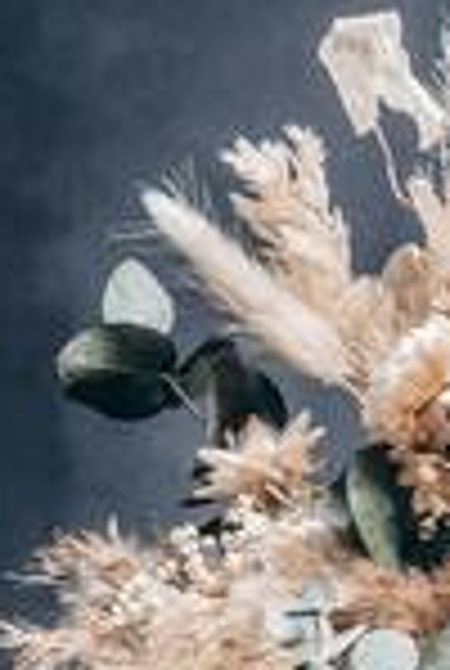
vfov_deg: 9.0
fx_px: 4124
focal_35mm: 221
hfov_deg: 6.1
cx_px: 778
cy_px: 1021
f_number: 9
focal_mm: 44
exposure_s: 1/2.5
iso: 100
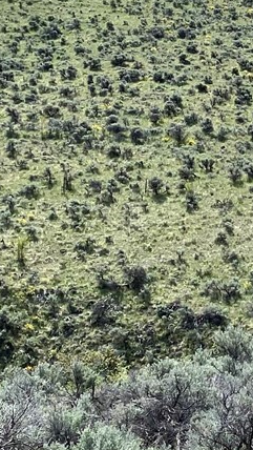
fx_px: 1263
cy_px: 250
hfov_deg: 10.1
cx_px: 597
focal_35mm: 106
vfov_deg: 20.2
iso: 32
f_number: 1.8
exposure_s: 1/1898
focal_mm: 4.25
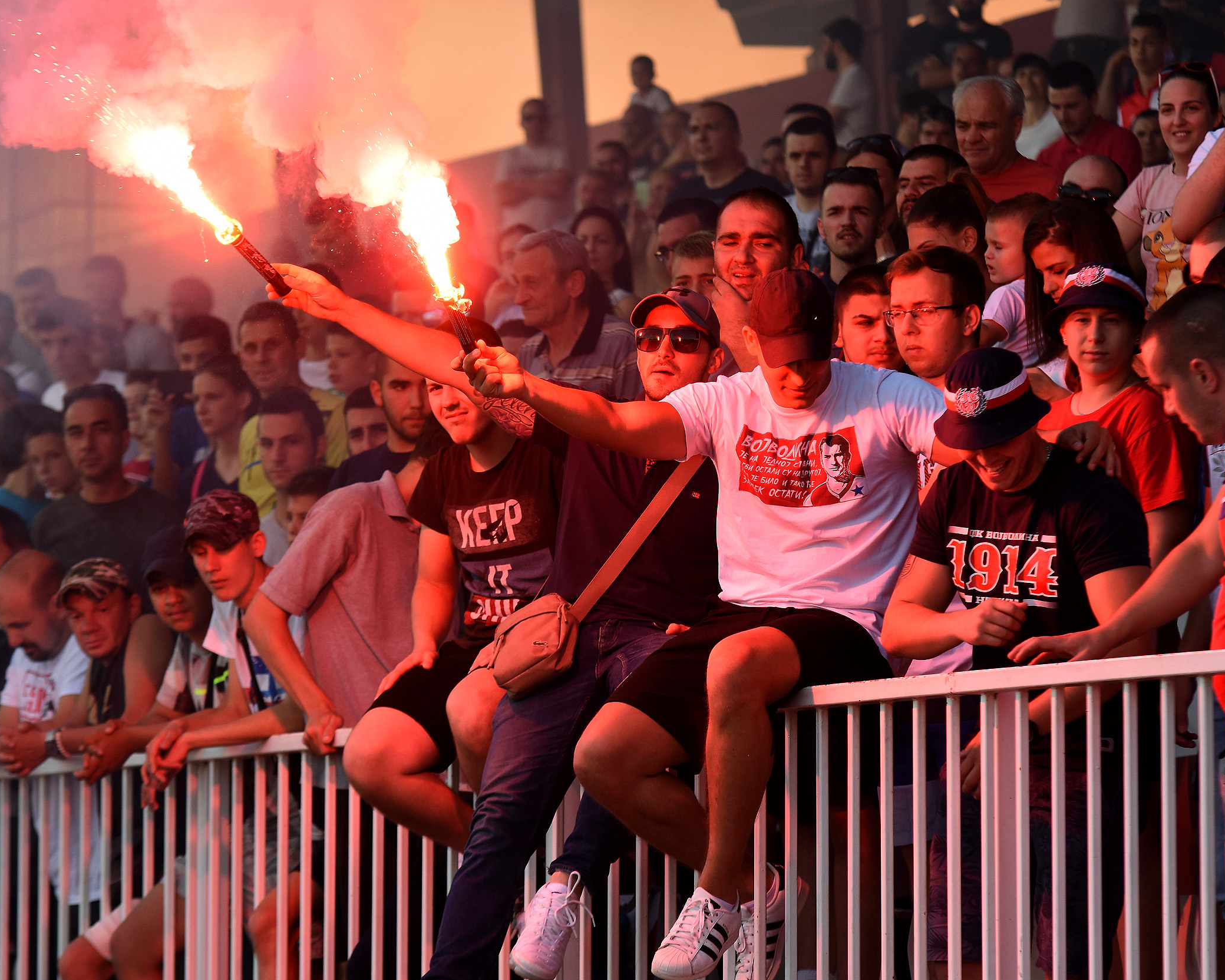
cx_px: 573
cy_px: 490
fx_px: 8286
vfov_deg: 6.8
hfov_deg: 8.5
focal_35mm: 229
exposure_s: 1/400
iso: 400
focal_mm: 135
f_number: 4
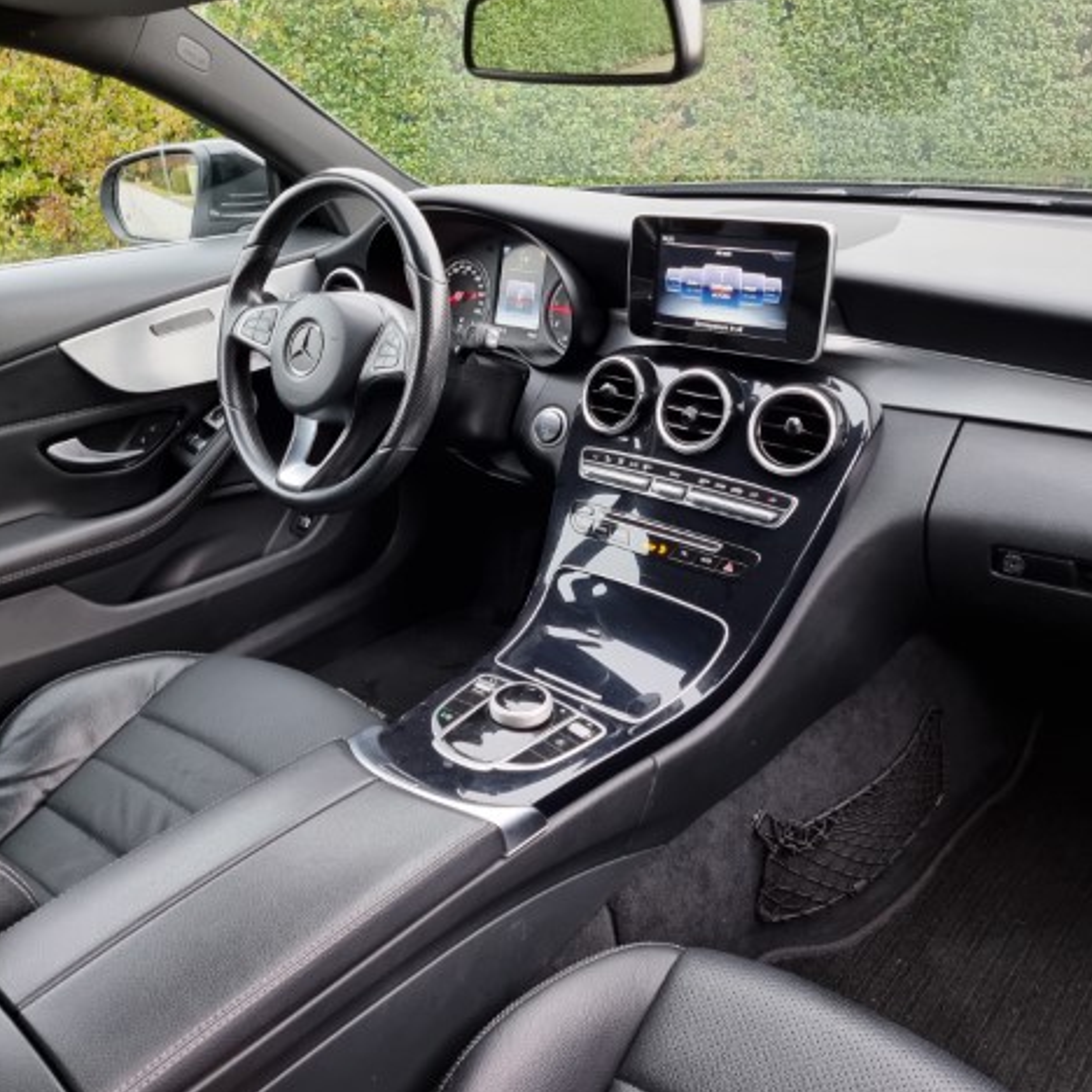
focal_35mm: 29
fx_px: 1035
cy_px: 548
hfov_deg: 55.6
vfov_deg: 55.6
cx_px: 502
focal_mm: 6.7
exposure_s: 1/42
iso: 200
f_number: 1.8
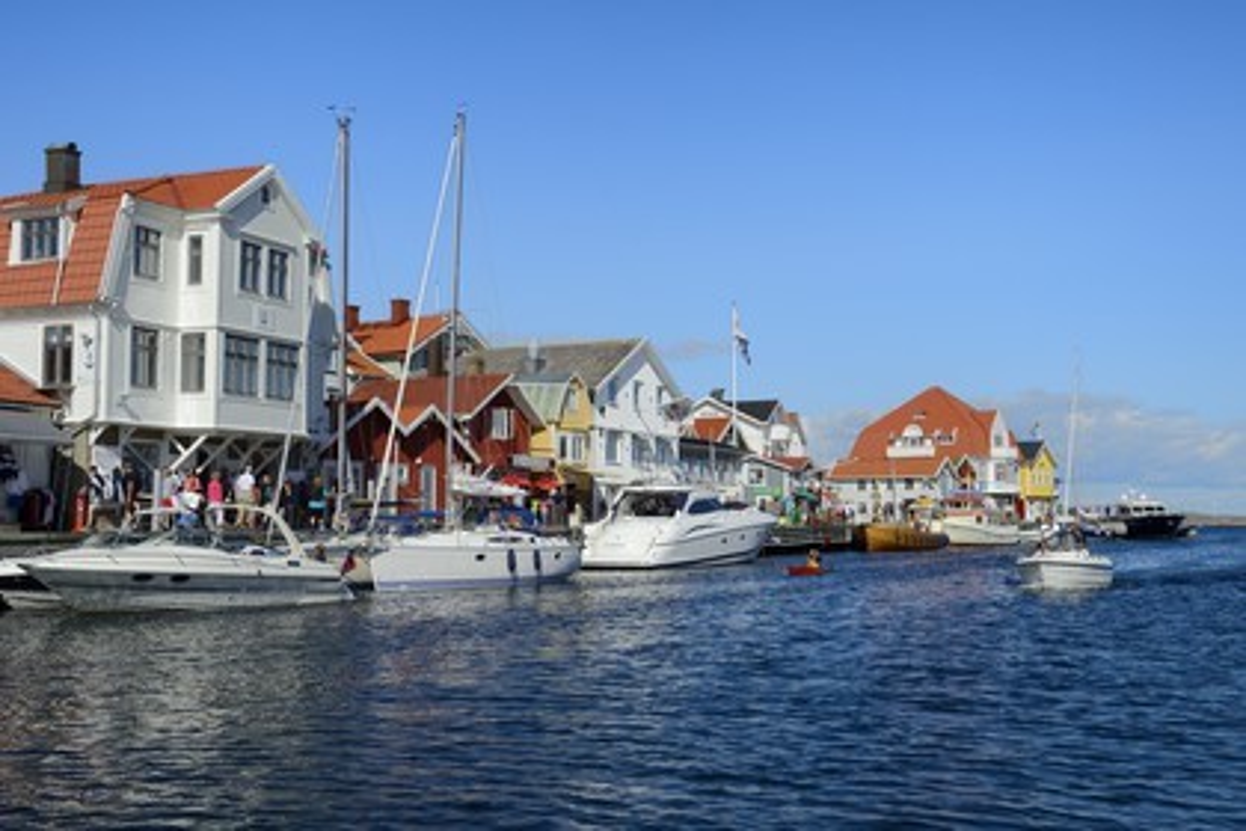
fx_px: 1384
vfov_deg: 33.4
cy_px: 416
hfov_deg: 48.5
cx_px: 623
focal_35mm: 40
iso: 200
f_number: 13
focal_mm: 40
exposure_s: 1/400
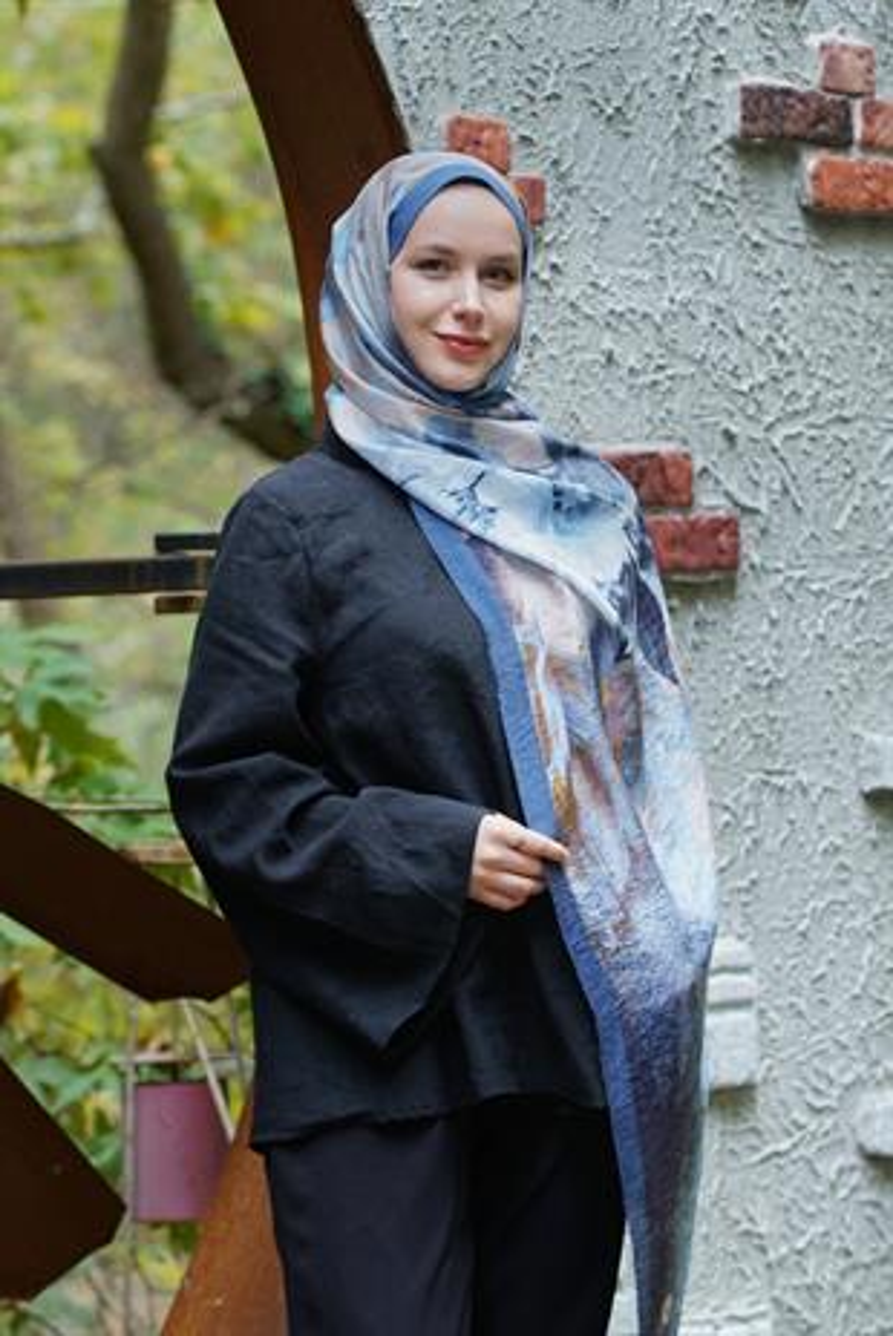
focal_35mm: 100
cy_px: 668
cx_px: 446
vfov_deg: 20.4
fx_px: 3715
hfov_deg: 13.7
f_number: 5
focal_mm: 100
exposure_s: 1/100
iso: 400
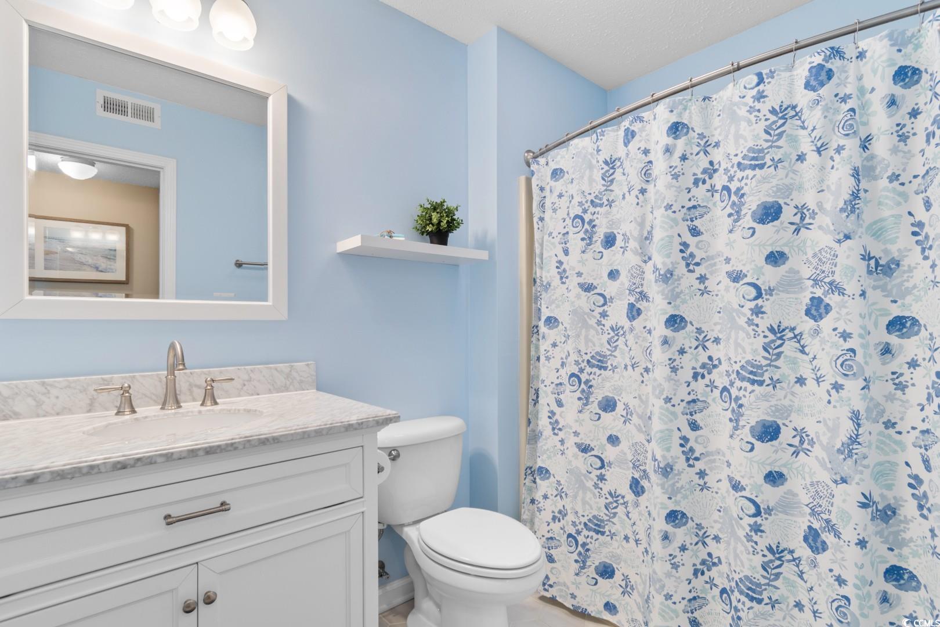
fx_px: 444
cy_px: 314
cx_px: 470
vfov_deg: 70.4
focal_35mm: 17
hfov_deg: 93.3
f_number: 4.8
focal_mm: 11.5
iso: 100
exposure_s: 1/3
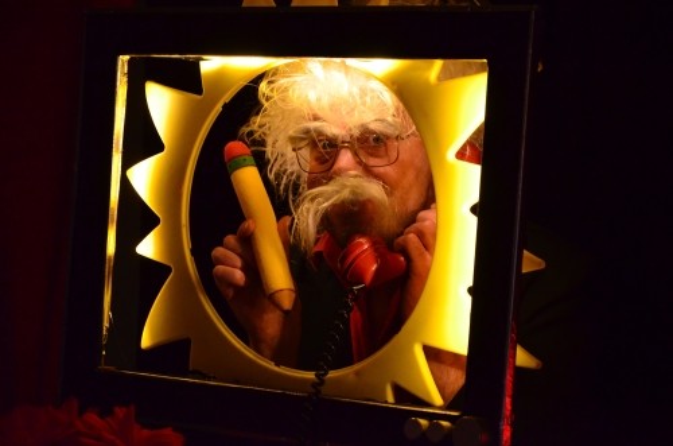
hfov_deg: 17.1
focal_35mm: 120
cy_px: 223
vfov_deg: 11.4
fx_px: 2238
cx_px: 336
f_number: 5.3
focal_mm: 80
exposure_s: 1/100
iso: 3200
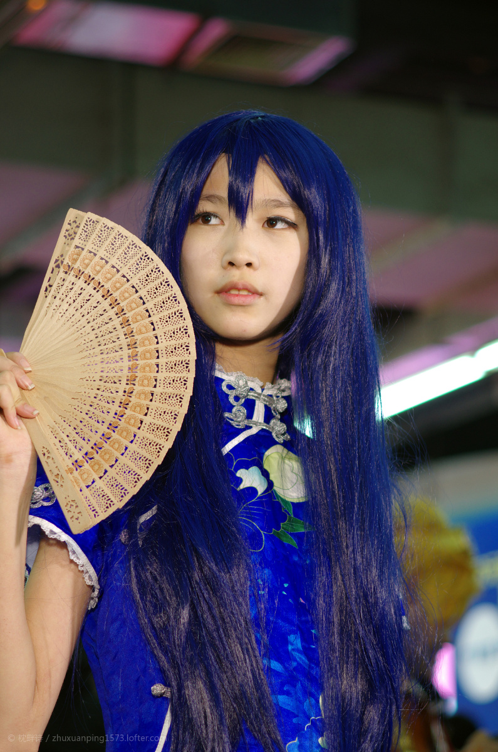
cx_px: 249
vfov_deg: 19.5
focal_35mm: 105
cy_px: 376
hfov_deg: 13.0
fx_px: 2188
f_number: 2.8
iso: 200
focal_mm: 70
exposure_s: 1/50
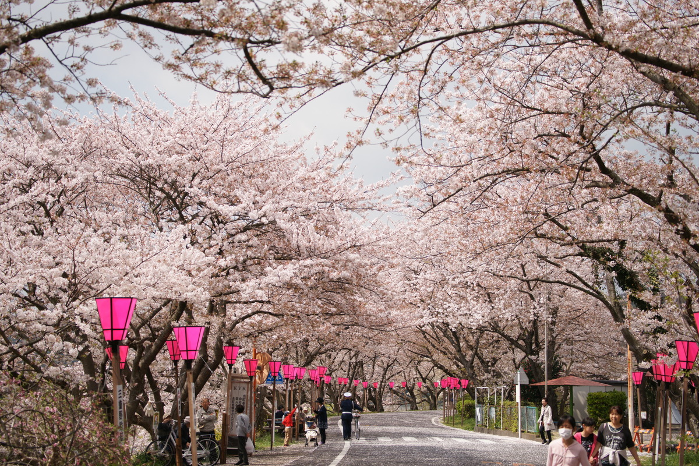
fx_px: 1359
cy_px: 233
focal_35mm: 70
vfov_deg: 19.5
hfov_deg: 28.8
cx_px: 350
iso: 200
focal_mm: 70
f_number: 5.6
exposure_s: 1/1250
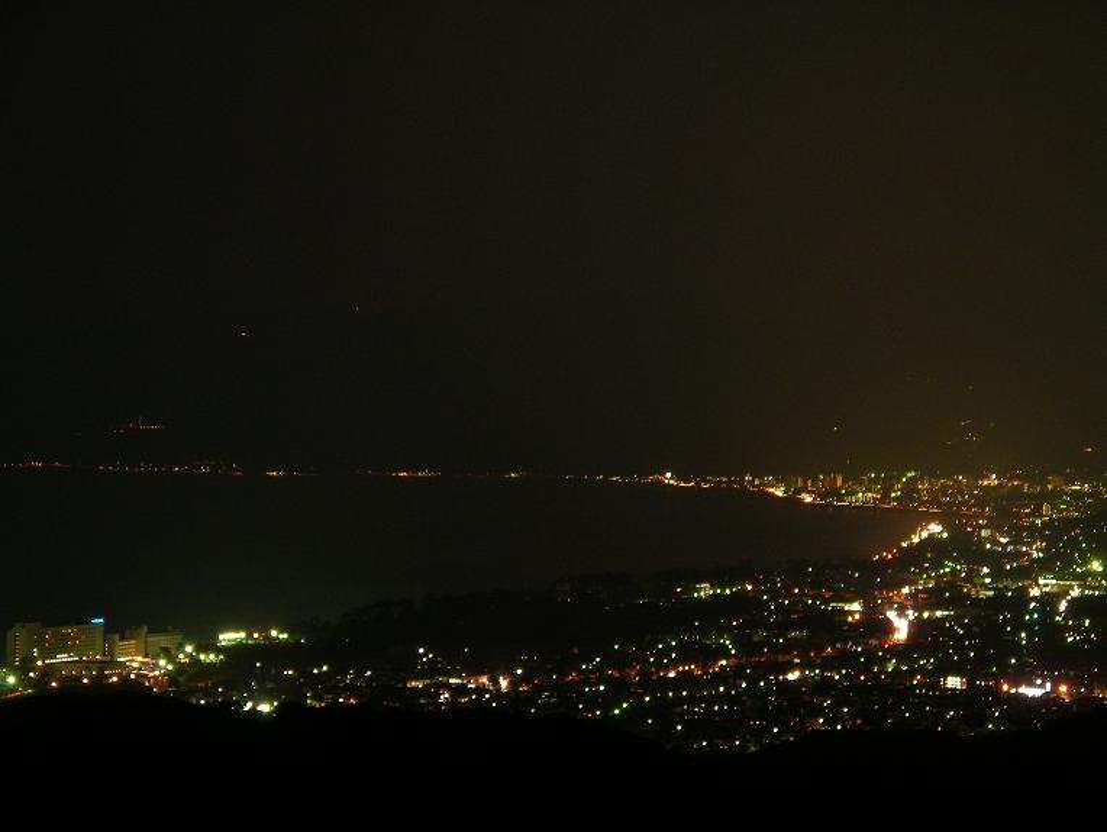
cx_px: 554
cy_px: 416
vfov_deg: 9.5
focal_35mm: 156
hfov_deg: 12.7
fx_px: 4992
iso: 200
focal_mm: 32.5
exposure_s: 4
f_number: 4.4
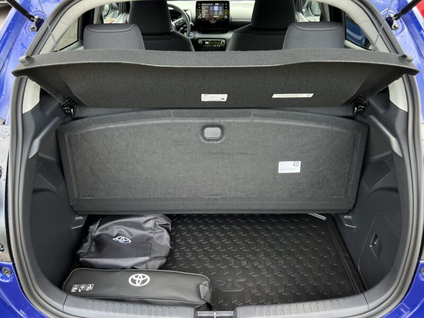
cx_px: 212
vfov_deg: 53.1
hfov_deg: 67.3
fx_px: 318
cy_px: 159
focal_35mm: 26
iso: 125
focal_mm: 5.7
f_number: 1.5
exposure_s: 1/121
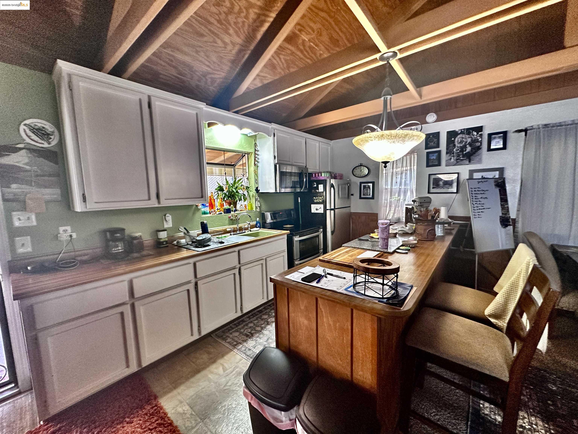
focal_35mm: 14
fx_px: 234
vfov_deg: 85.7
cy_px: 217
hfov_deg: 102.1
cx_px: 289
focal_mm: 2.22
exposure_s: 1/60
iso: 500
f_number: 2.2
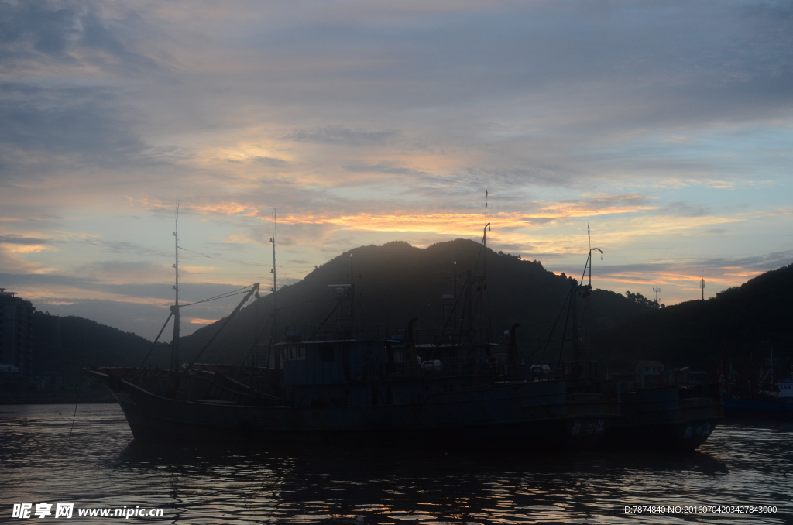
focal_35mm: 63
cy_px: 262
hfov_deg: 32.0
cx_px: 396
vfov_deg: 21.5
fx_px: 1385
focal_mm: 42
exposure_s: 1/200
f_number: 8
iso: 640
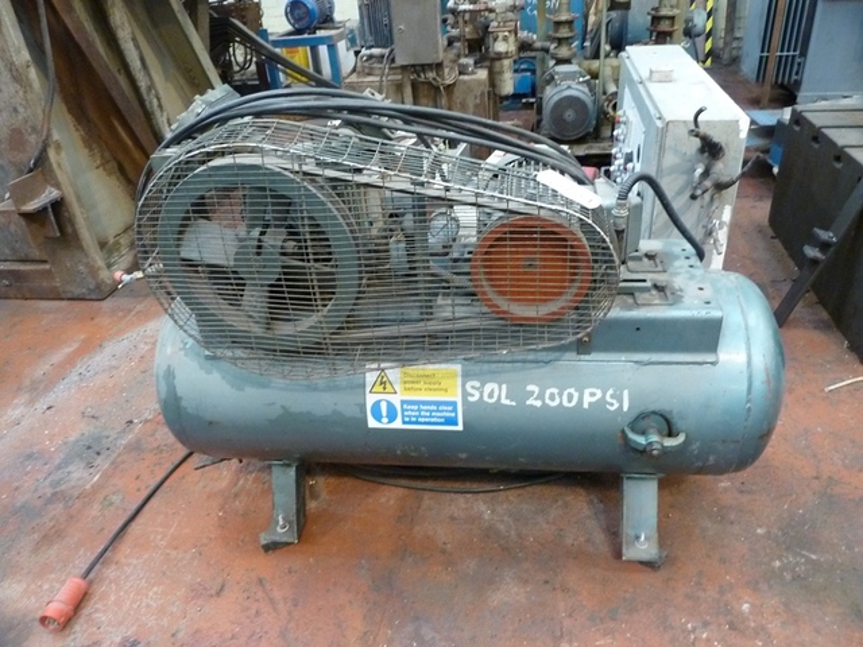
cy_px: 324
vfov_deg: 54.9
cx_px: 432
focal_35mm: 25
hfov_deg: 69.4
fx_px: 623
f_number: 3.3
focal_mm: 4.1
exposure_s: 1/8
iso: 400
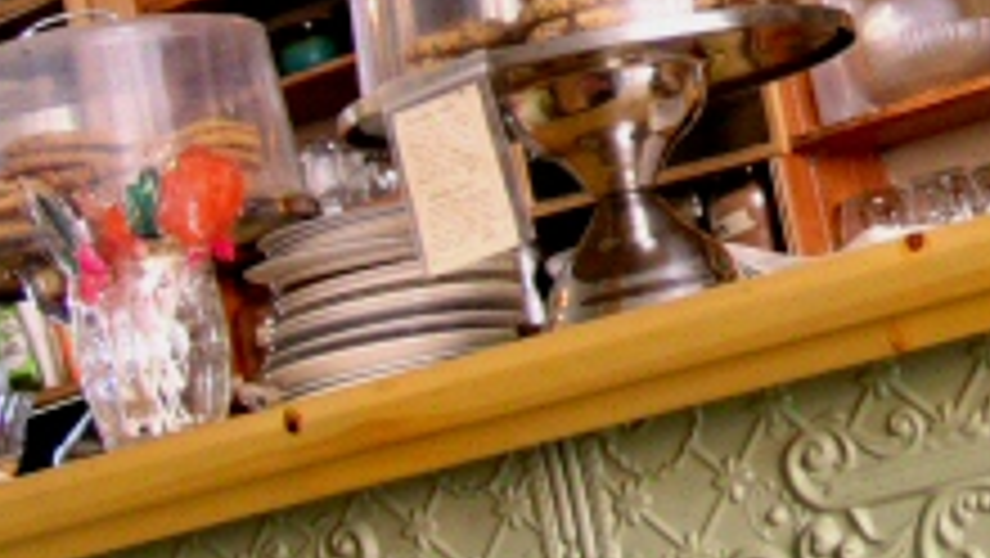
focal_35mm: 104
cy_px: -166
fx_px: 2731
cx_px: 918
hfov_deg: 20.1
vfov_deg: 11.4
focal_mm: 7.2
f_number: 3
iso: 200
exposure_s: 1/14.4
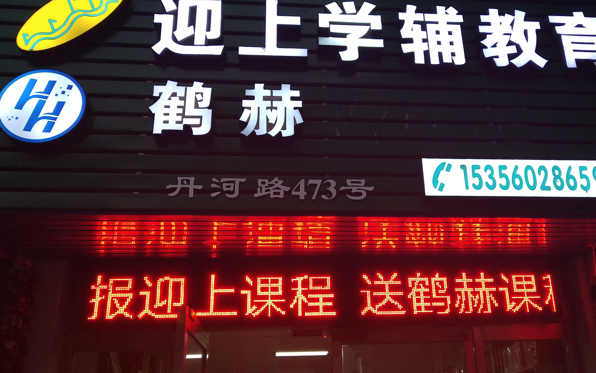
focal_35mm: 42
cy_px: 192
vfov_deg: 30.5
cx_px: 348
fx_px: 682
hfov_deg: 47.0
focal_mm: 3.95
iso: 201
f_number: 1.8
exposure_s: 1/100
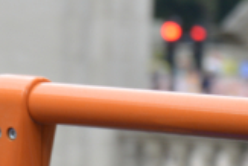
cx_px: -303
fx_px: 3544
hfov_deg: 4.0
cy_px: -14
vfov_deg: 2.7
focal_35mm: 514
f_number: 5.6
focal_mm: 70
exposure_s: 1/125
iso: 100
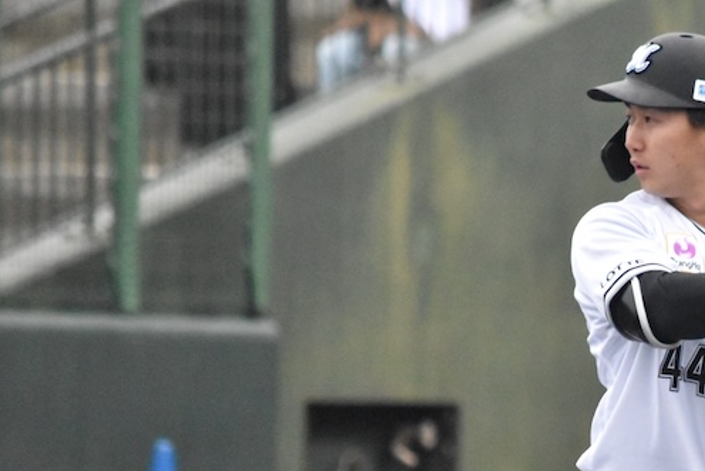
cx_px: 723
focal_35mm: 929
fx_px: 18197
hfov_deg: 2.2
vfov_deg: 1.5
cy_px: 325
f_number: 6.3
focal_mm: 300
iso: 10000
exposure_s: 1/2500
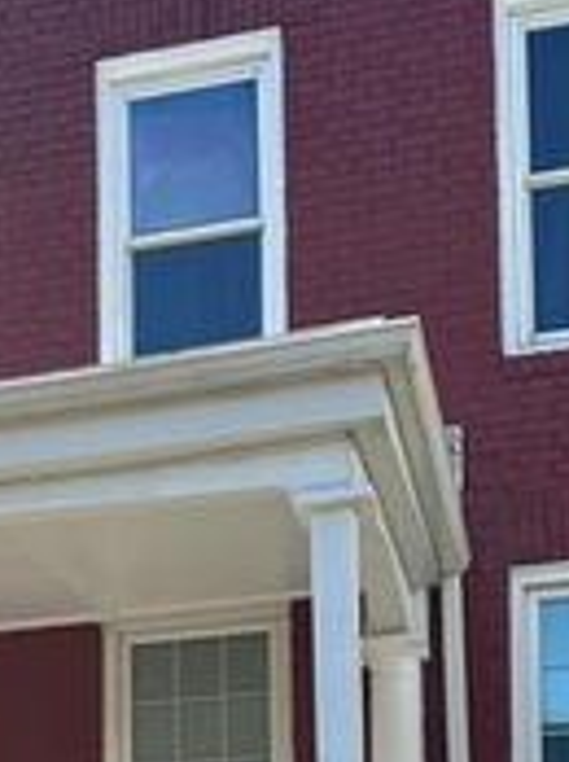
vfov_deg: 19.6
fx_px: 2021
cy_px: 1005
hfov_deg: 15.6
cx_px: -66
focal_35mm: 92
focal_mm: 6.86
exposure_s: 1/1692
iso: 80
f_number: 1.78
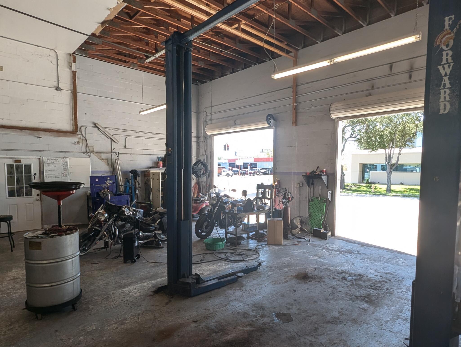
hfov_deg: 84.5
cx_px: 240
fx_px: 253
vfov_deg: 68.7
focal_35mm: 19
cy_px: 189
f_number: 2.2
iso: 48
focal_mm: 1.95
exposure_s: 1/113
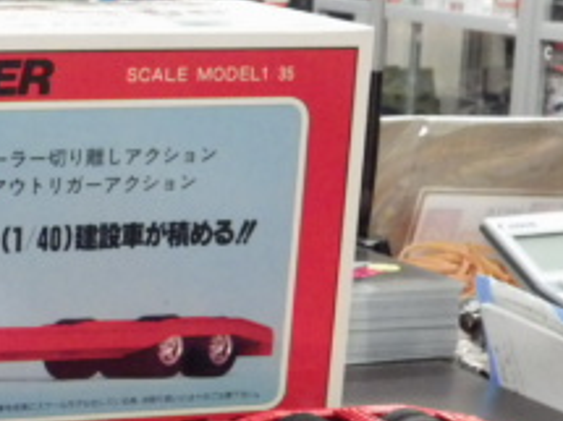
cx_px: -183
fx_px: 1983
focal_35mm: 122
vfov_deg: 12.0
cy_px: 413
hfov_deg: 15.3
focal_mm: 7.4
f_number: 3.6
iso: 800
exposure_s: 1/30
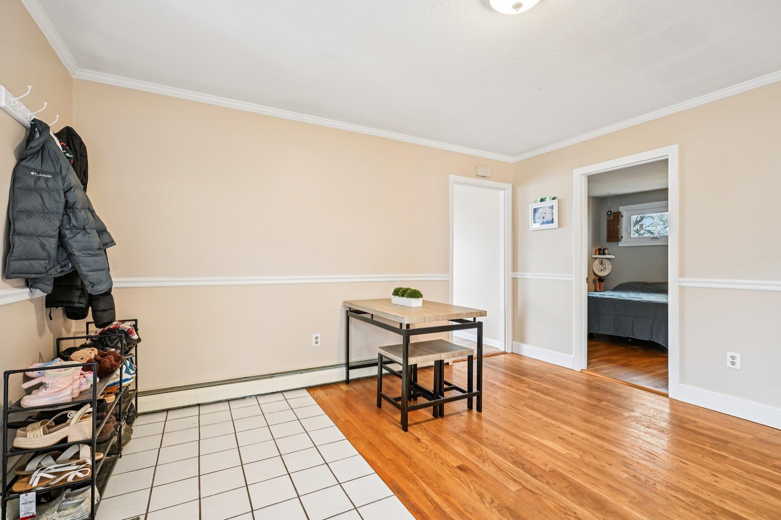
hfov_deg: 96.7
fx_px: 347
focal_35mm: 16
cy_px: 260
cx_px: 390
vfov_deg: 73.7
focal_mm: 16
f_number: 8
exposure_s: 1/6
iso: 400
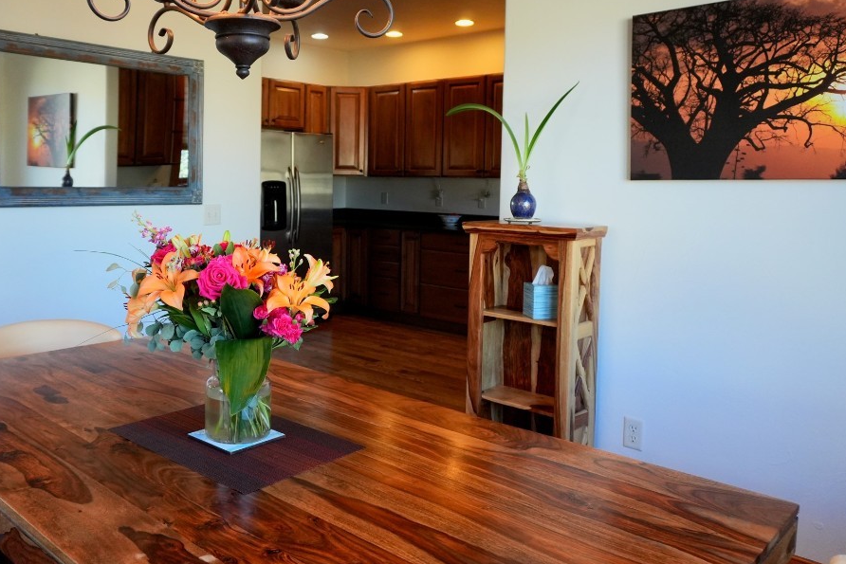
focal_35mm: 31
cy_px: 230
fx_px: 729
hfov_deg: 59.8
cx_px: 344
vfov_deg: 42.2
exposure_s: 1/160
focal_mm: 16
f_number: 4
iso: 1000
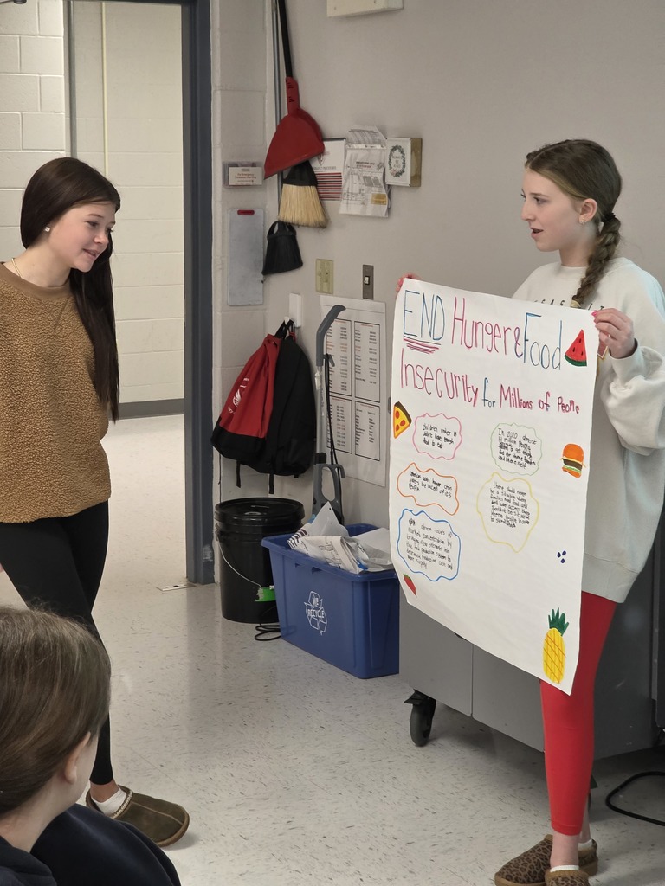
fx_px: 1767
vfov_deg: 28.2
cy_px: 443
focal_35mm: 69
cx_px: 332
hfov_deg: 21.3
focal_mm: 7.9
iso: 320
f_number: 2.4
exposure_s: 1/60
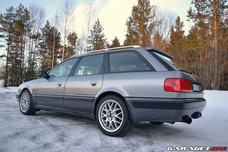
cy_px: 76
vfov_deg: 48.0
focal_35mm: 27
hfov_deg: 67.4
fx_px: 171
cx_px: 114
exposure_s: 1/50
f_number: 3.5
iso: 100
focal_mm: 18
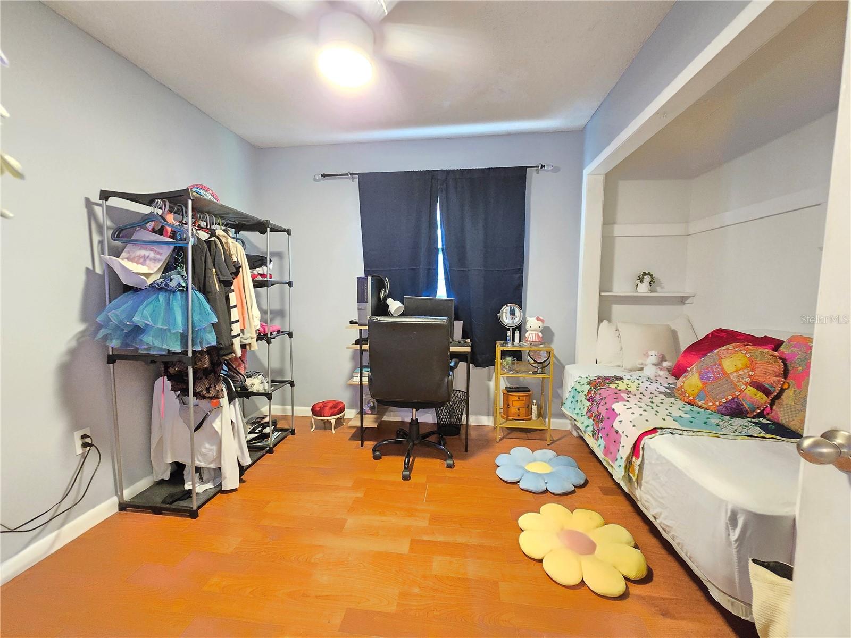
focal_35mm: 13
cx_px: 426
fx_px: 320
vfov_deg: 89.9
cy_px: 319
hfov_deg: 106.2
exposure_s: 1/24
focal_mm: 2.2
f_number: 2.2
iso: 2500
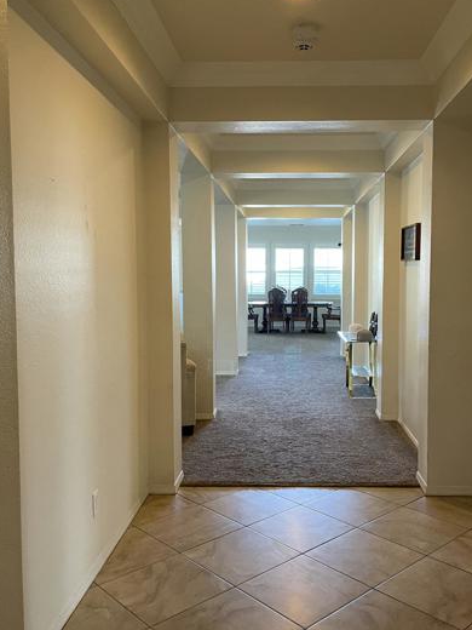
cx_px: 282
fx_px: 582
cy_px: 321
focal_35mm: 32
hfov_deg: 43.9
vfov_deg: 56.8
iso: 320
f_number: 1.6
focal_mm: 4.2
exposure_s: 1/60
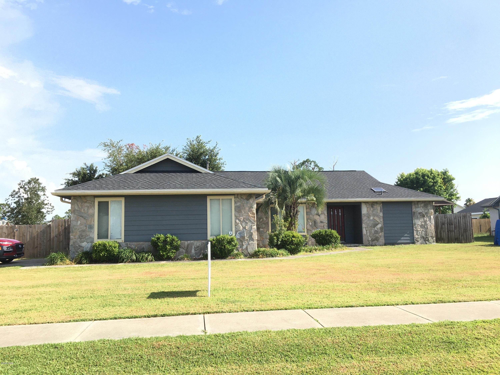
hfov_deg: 61.7
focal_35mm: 29
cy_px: 188
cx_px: 250
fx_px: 419
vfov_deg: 48.2
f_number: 2.2
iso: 25
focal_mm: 4.15
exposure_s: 1/916
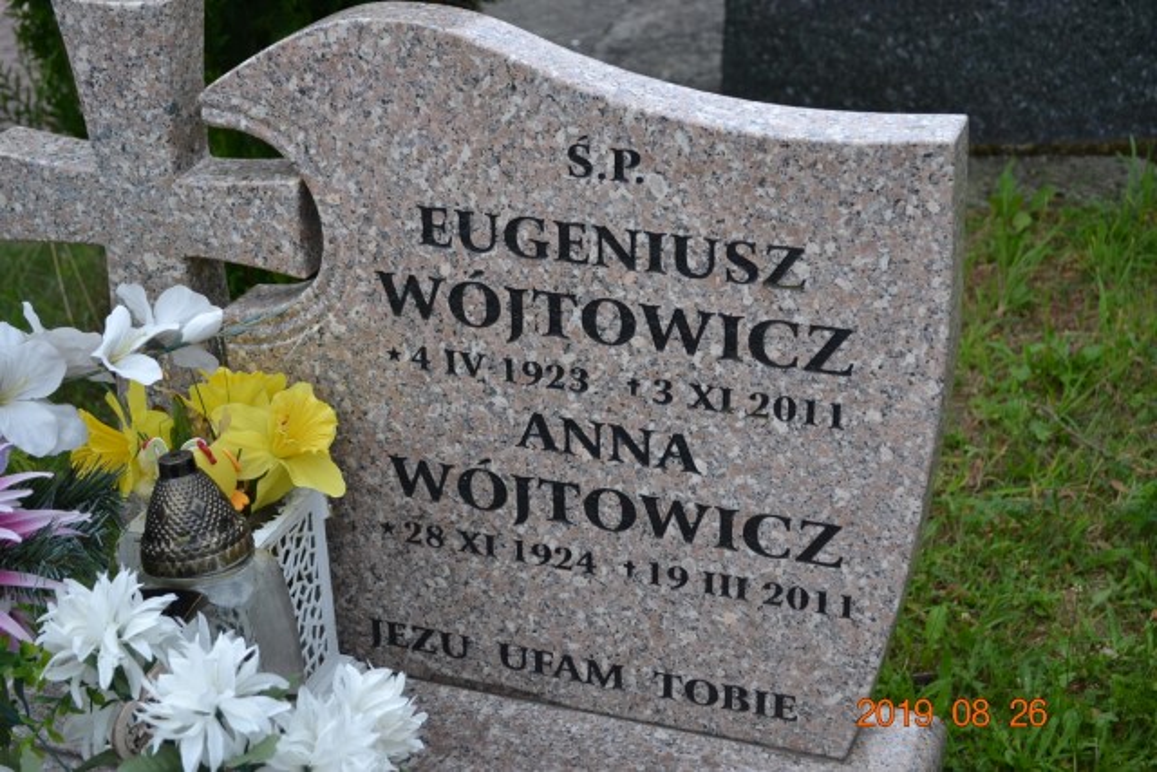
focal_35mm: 57
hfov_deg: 35.0
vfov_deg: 23.8
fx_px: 1832
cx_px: 578
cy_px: 386
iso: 450
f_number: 5
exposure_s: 1/60
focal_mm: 38
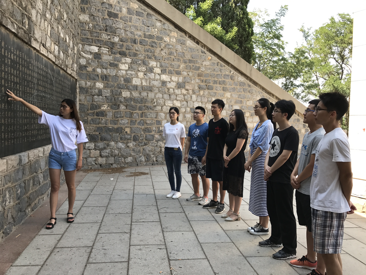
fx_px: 296
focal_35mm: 28
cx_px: 183
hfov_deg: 63.4
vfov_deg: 49.7
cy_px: 138
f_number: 1.8
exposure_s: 1/354
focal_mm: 3.99
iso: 20
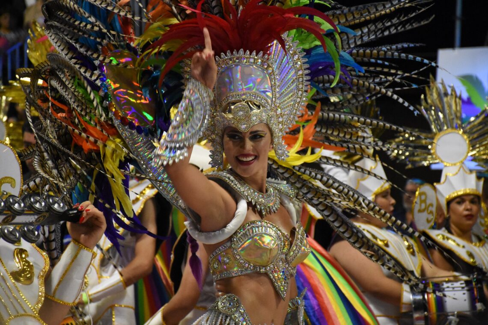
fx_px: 2135
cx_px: 244
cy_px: 162
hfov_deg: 13.0
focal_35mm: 158
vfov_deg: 8.7
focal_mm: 105
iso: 6400
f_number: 5.6
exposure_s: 1/200
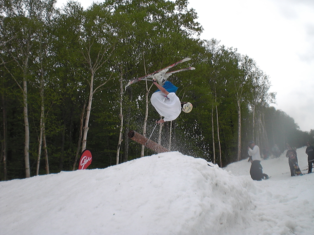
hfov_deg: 49.0
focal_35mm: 38
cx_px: 157
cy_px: 118
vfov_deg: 37.7
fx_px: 345
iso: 200
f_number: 5.6
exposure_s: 1/1250
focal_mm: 6.3
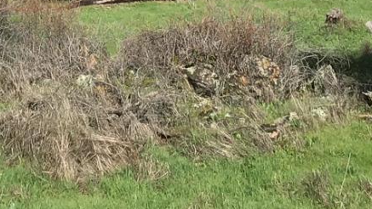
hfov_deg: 18.4
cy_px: -208
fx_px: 1144
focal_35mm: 116
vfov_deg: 9.7
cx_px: 118
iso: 25
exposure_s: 1/1733
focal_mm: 3.3
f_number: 2.4
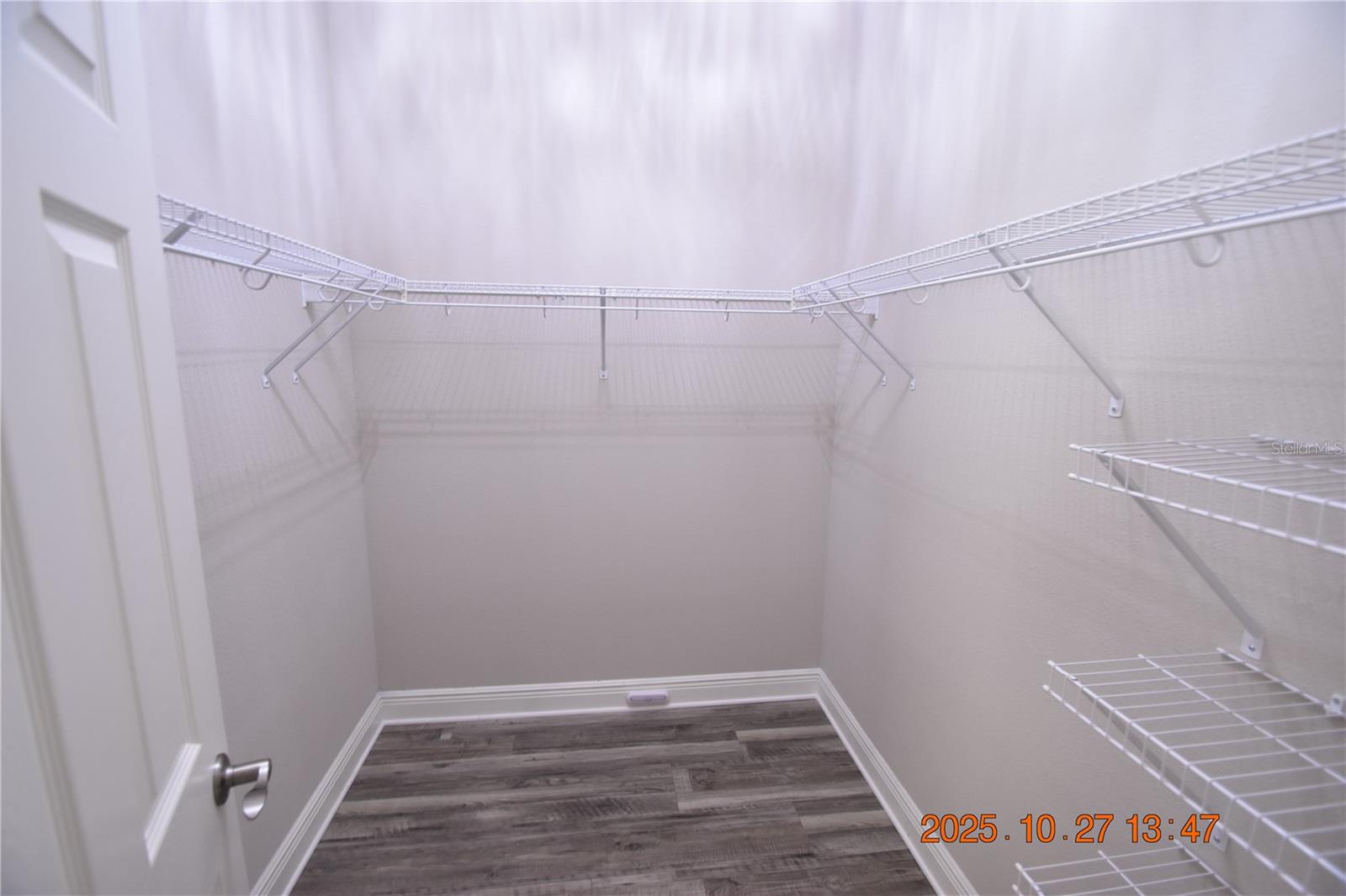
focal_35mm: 15
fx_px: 561
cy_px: 448
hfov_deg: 100.4
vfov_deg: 77.3
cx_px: 673
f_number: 3.5
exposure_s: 1/30
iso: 800
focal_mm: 10
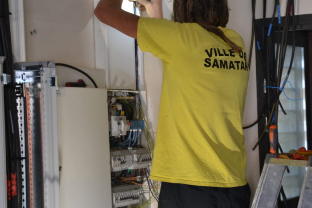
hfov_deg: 29.9
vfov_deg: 20.1
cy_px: 104
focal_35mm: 68
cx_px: 156
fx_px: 585
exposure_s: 1/60
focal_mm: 45
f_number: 4.8
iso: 640
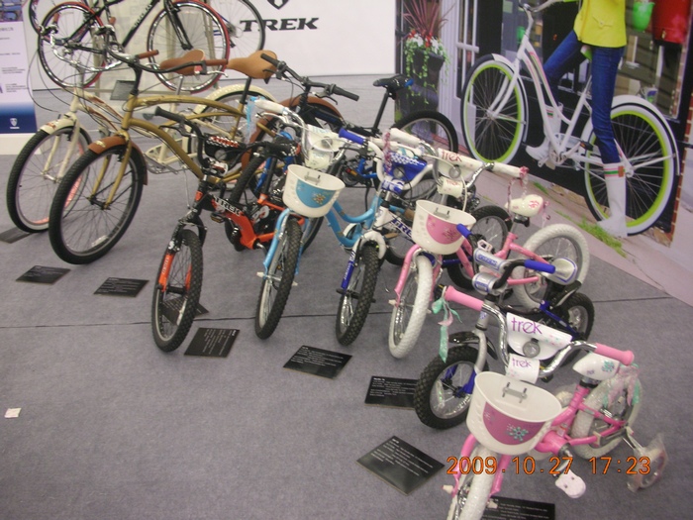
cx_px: 346
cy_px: 260
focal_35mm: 35
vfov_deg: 40.7
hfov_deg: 52.6
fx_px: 701
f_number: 3
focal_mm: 5.8
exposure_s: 1/4
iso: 91
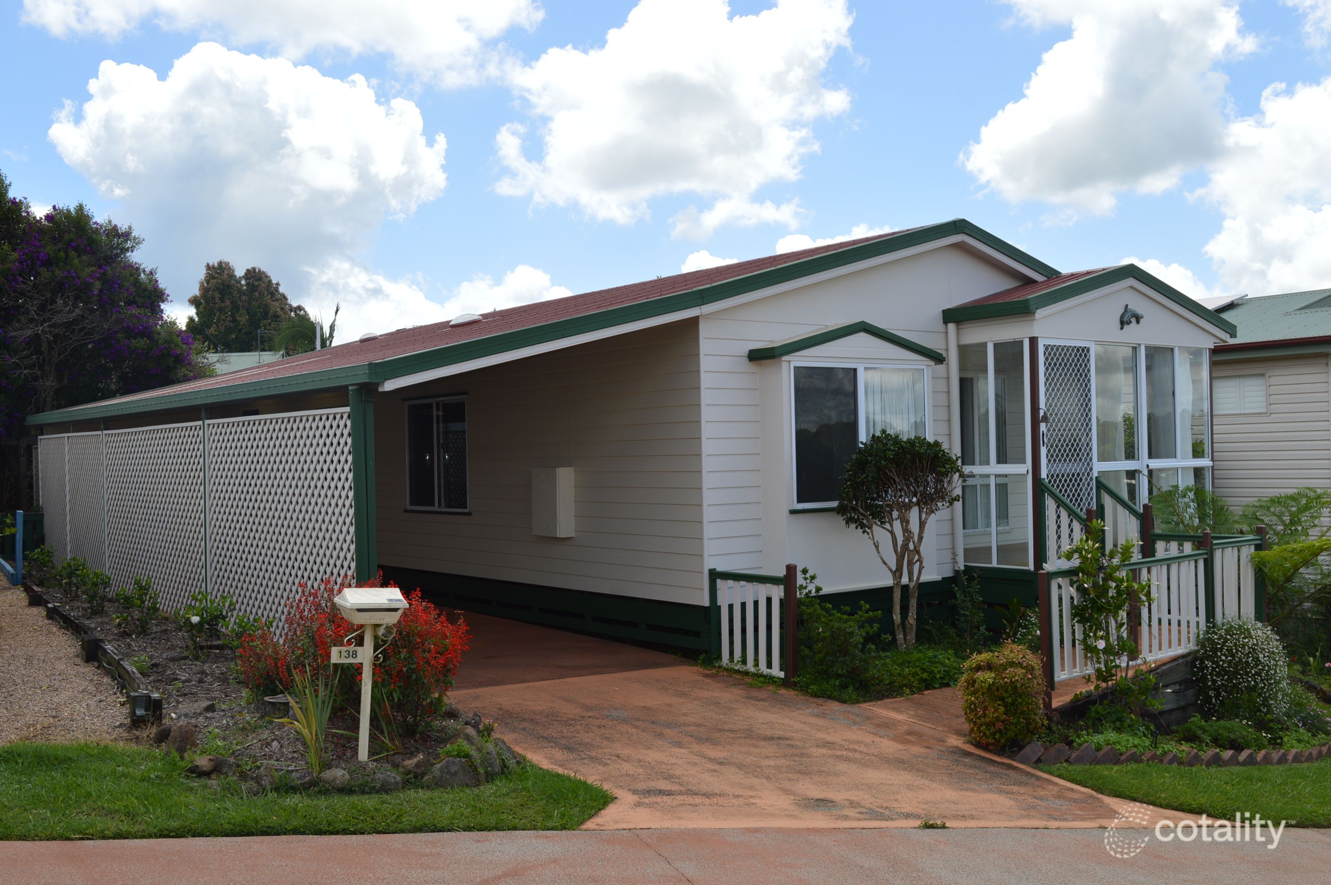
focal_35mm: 34
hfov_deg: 55.1
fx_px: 1274
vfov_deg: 38.3
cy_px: 442
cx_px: 666
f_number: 9
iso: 100
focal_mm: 23
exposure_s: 1/200
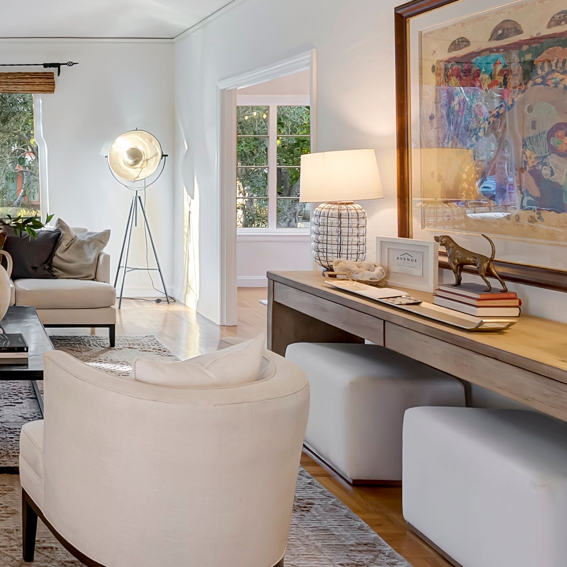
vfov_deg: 45.1
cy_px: 171
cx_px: -41
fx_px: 667
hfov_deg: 38.8
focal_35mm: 36
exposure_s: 1/40
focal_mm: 17
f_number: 8
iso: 800
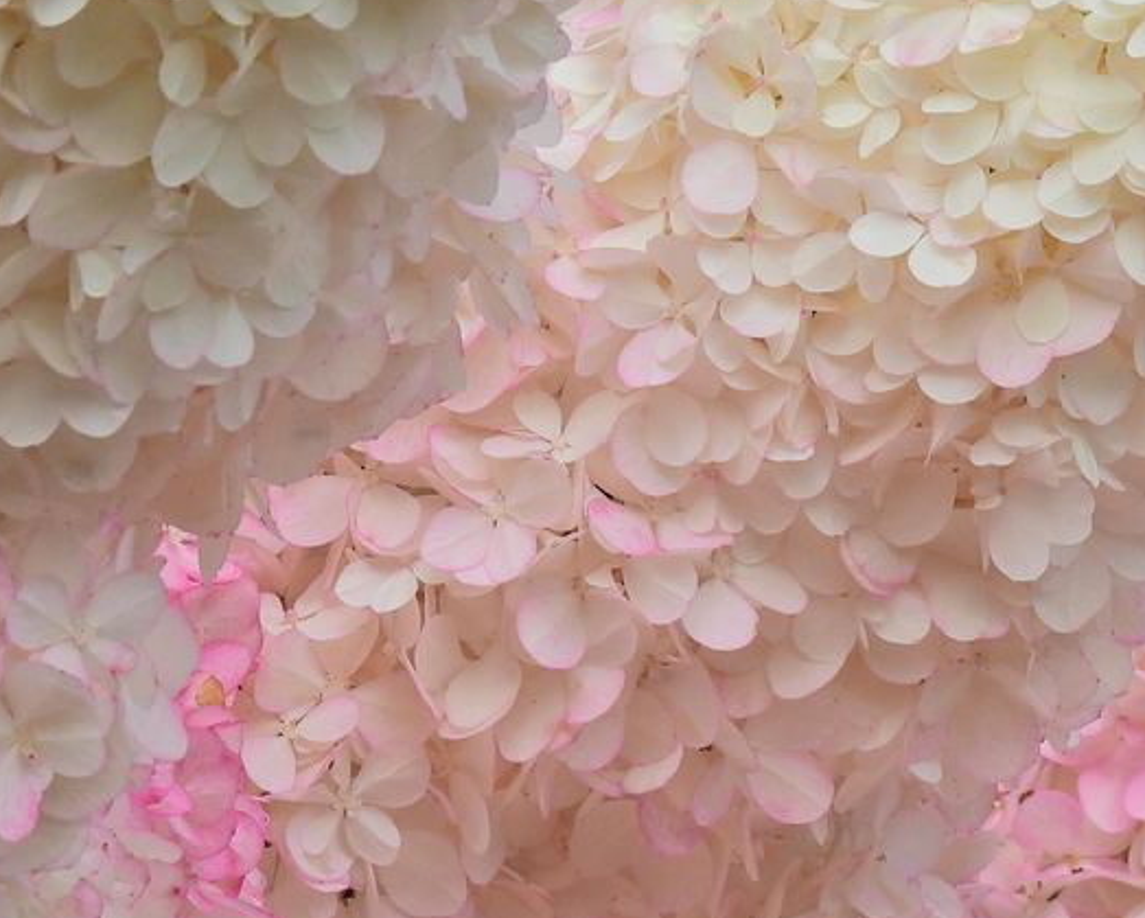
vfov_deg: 1.6
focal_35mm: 955
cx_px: 624
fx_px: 32381
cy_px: 390
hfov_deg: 2.0
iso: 100
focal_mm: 71.4
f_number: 5
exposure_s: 1/800
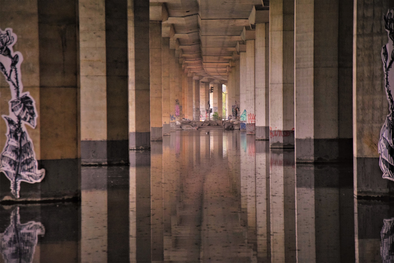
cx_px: 197
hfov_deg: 13.0
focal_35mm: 158
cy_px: 132
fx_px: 1723
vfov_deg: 8.7
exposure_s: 1/160
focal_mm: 105
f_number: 5.6
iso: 2200
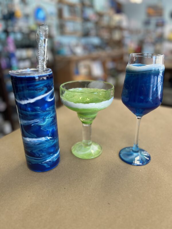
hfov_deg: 53.1
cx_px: 86
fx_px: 172
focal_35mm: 26
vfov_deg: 67.3
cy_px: 114
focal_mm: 5.7
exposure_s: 1/120
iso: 80
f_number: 1.5
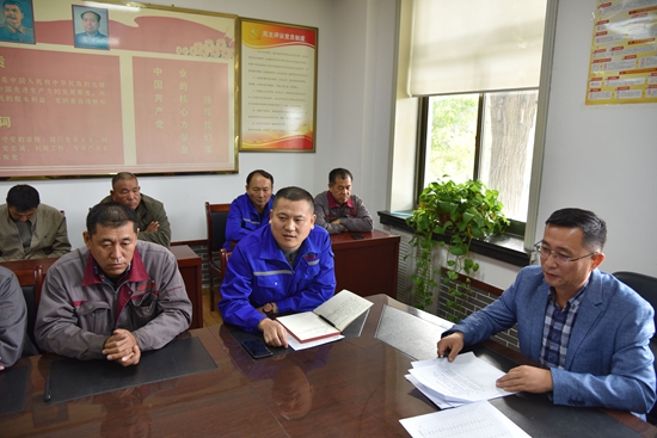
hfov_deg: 73.7
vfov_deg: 53.2
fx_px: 438
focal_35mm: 24
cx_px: 328
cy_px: 219
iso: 400
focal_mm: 24
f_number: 4
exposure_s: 1/60
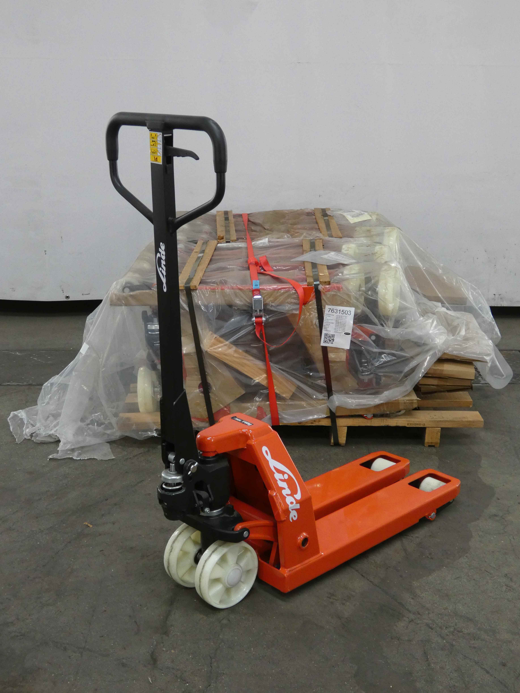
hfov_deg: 31.5
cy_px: 346
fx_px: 921
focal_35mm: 46
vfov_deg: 41.2
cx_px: 260
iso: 400
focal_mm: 8.2
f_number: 3.8
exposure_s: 1/80
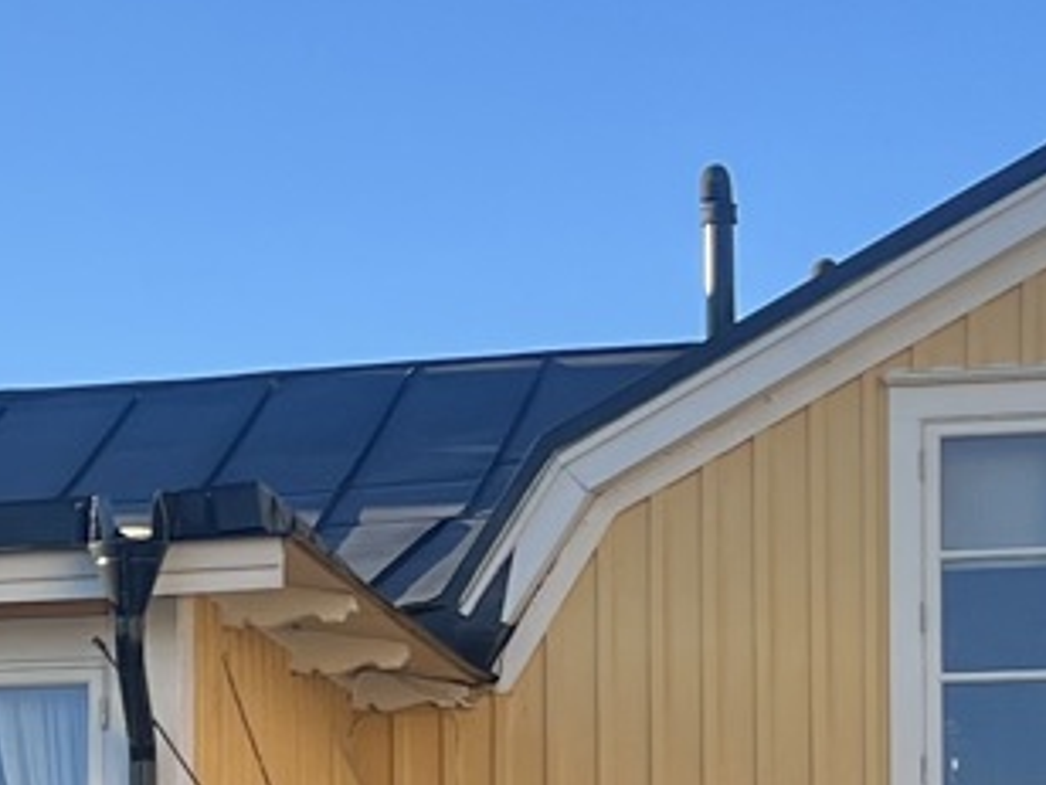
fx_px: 5107
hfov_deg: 11.2
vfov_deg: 8.7
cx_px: -550
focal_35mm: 169
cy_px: 894
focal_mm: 5.7
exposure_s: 1/1901
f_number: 1.5
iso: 50
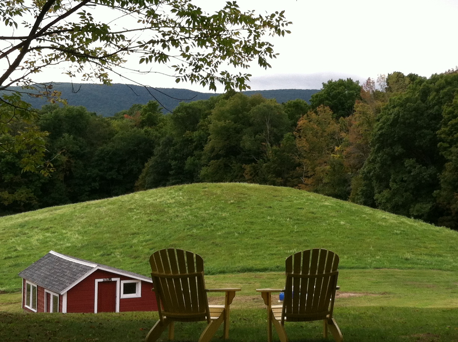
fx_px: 978
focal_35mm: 74
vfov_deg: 19.8
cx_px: 395
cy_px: 161
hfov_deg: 25.7
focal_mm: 3.85
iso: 80
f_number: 2.8
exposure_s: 1/166
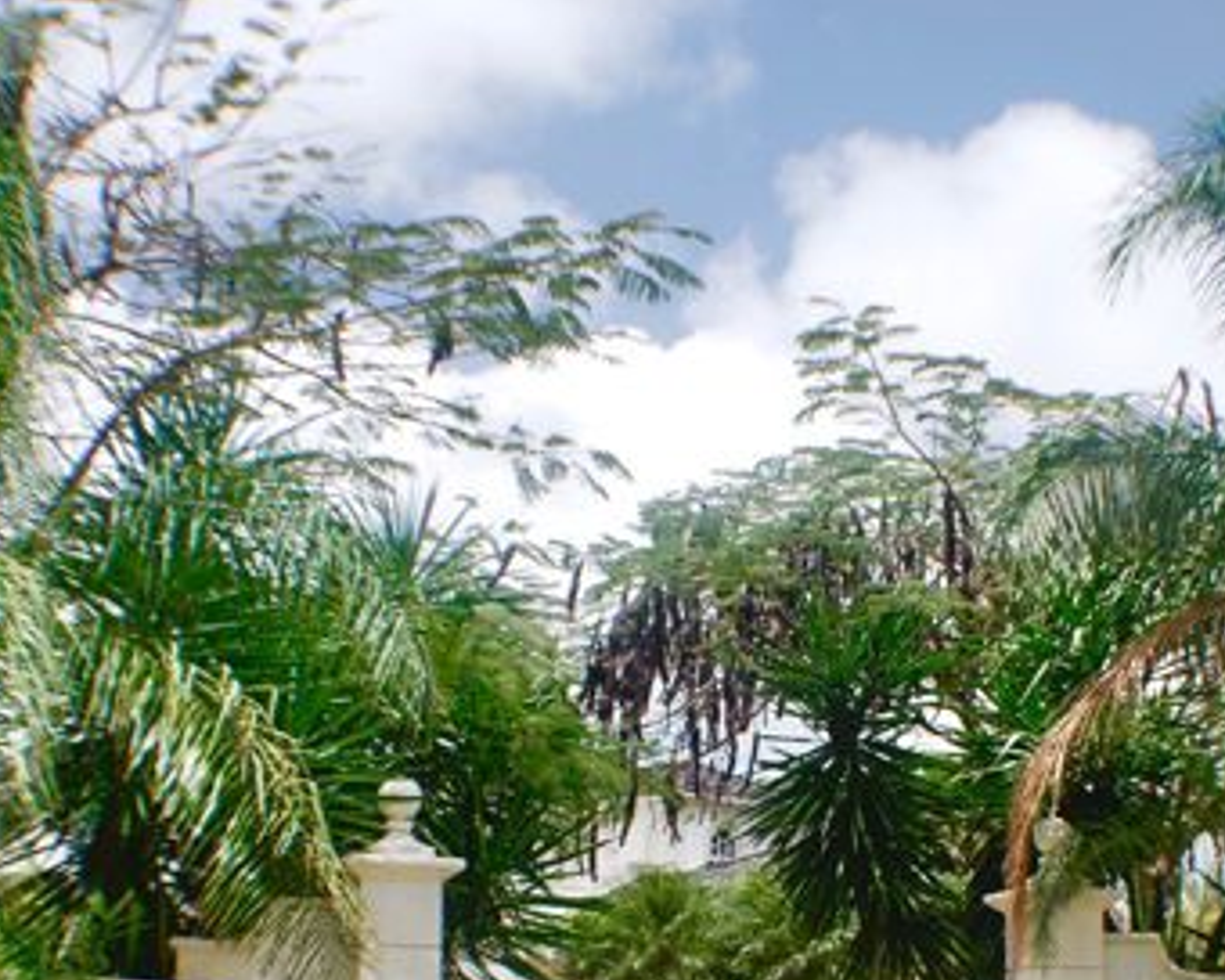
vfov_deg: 20.0
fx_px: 2755
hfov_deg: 25.0
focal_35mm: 76
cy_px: 721
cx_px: 755
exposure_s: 1/250
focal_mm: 26
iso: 100
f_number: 8
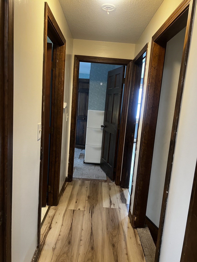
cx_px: 98
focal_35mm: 26
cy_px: 131
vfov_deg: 67.3
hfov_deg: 53.1
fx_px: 197
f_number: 1.5
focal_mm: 5.7
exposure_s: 1/60
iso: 200
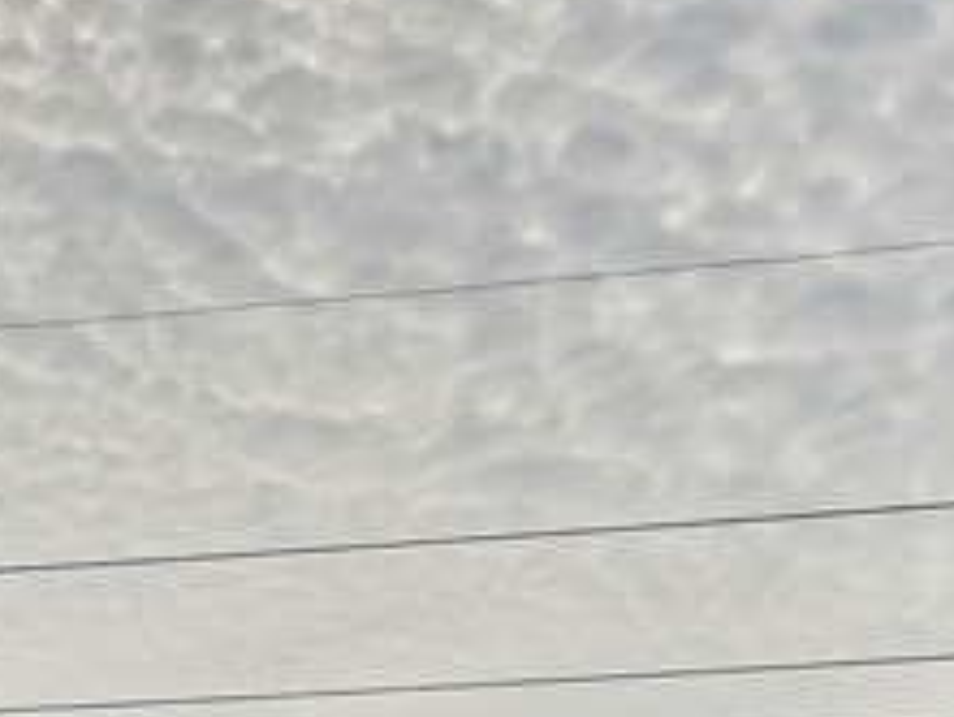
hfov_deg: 11.1
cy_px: 1507
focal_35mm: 150
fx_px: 4136
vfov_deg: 9.2
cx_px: -1343
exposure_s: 1/7944
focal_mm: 6.3
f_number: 1.7
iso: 32
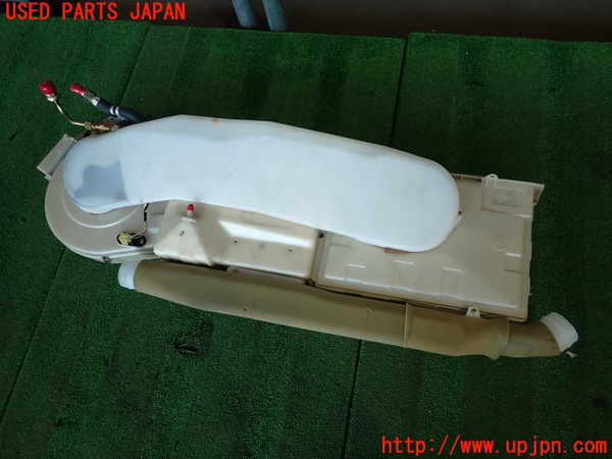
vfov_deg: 54.9
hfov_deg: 69.4
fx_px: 442
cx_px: 306
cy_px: 230
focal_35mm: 25
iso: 100
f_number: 2
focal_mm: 4.5
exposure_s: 1/80
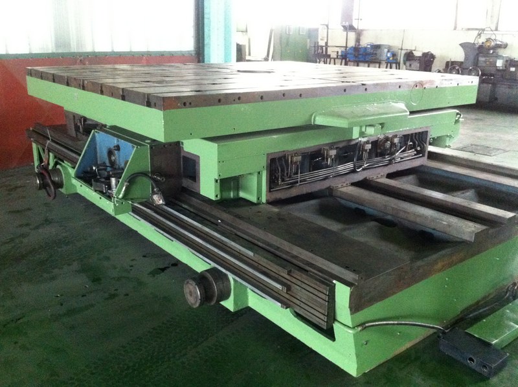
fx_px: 523
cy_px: 194
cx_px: 259
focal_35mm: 35
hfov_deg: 52.7
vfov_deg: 40.6
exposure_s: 1/17
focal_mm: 3.85
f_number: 2.8
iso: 800
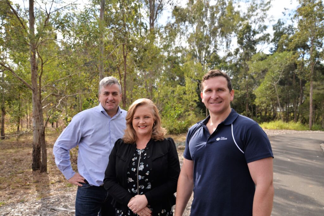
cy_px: 108
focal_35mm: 34
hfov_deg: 55.8
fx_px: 306
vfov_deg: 38.9
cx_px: 162
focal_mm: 34
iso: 100
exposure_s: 1/160
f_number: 6.3
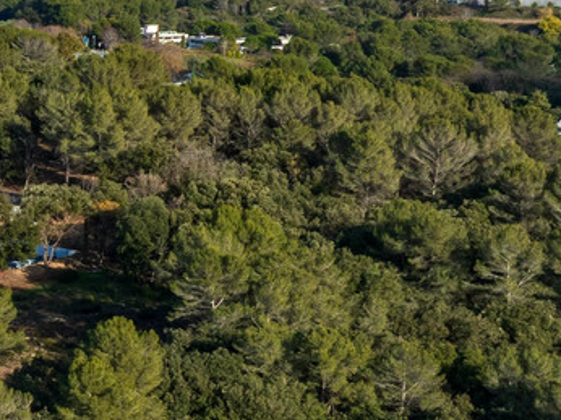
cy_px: 300
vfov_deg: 13.3
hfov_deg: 15.2
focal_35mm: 111
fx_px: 1798
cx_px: -472
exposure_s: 1/240
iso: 100
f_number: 9
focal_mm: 12.3
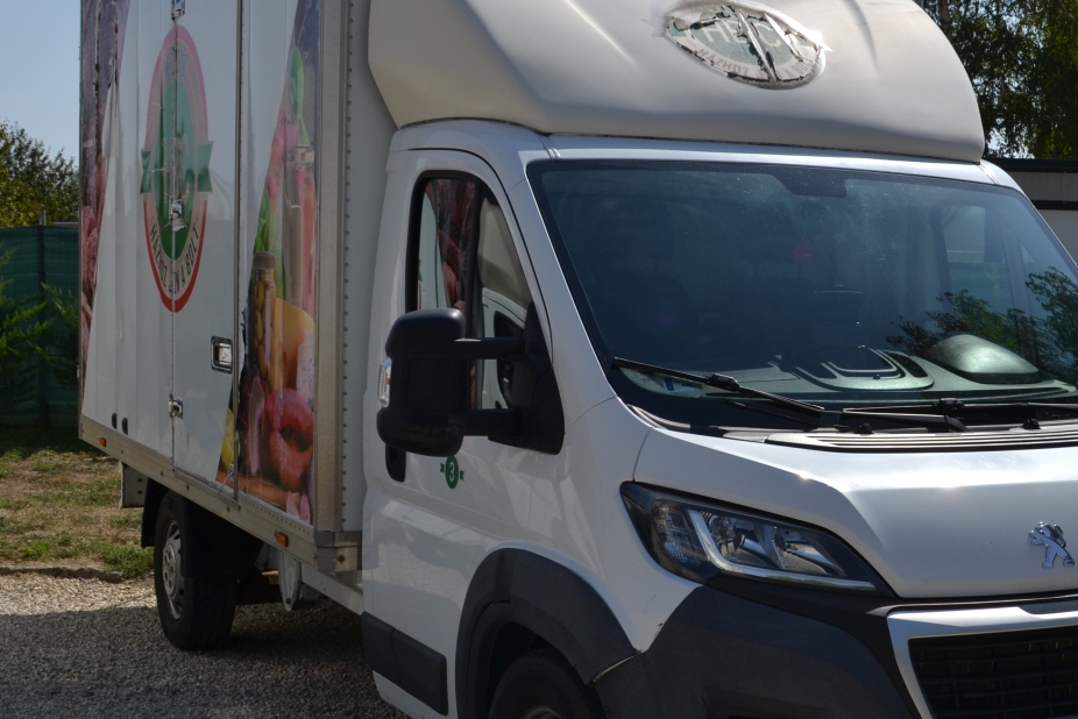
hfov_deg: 34.2
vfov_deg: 23.8
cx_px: 836
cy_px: 411
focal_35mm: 57
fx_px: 1707
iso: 100
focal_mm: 22
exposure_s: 1/400
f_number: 10
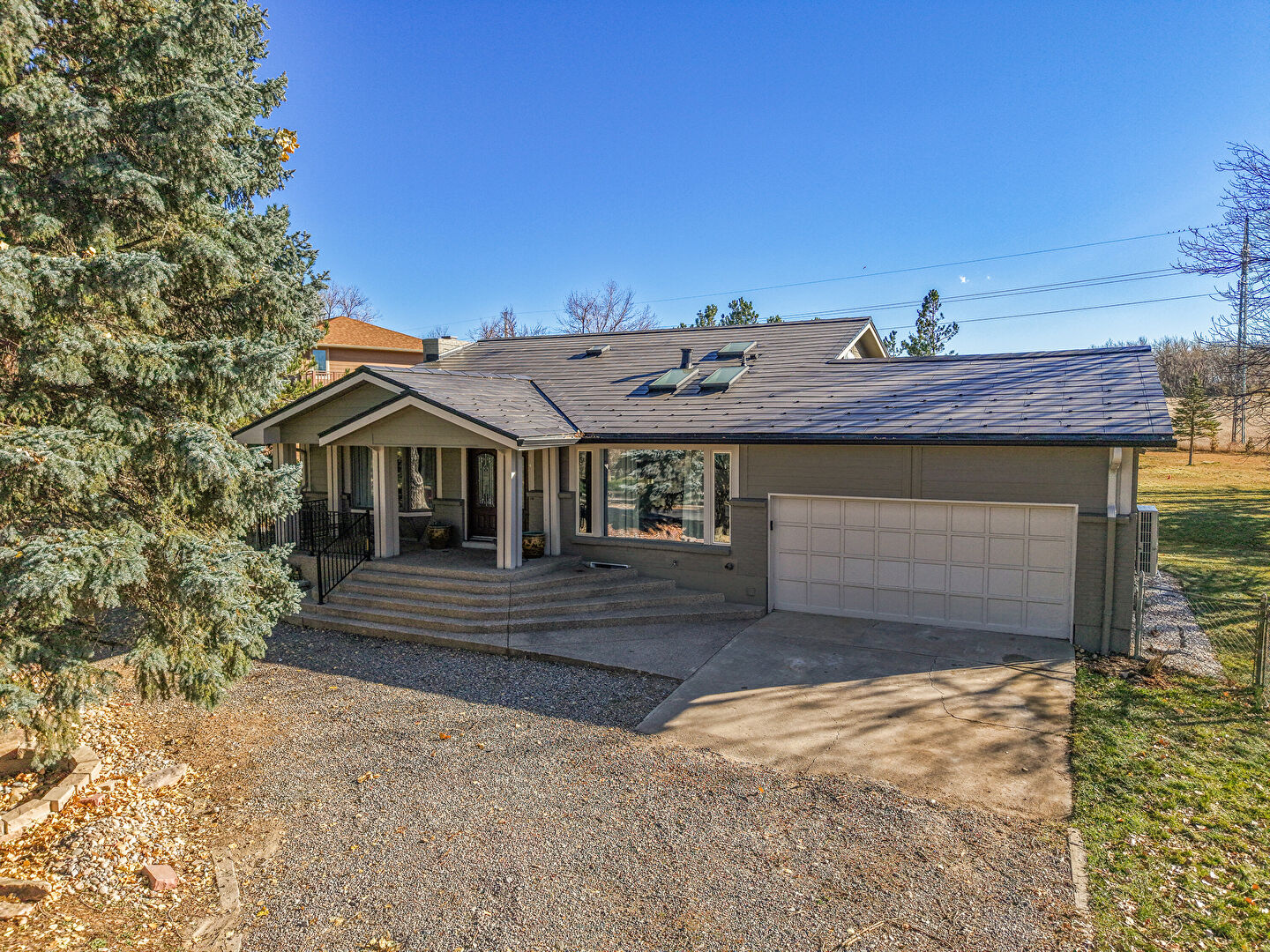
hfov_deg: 71.6
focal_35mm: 24
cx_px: 635
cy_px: 476
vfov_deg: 56.8
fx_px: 881
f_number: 1.8
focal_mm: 8.67
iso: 190
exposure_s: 1/5000
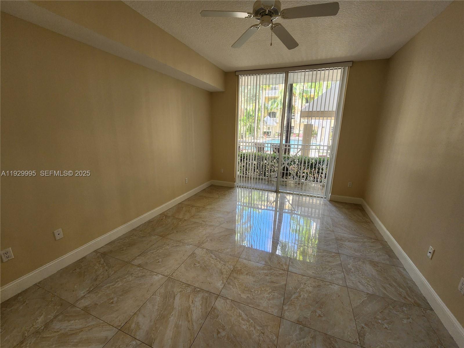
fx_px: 174
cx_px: 232
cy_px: 174
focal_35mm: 13
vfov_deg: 89.9
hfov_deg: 106.2
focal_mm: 2.2
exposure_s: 1/60
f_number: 2.2
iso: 160
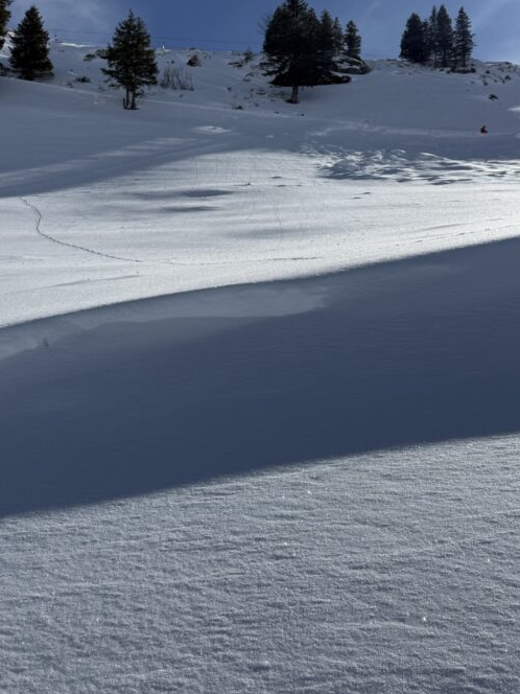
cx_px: 215
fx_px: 741
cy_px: 252
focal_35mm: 37
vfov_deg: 49.6
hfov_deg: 38.5
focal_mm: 6.76
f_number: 1.78
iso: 64
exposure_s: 1/14286
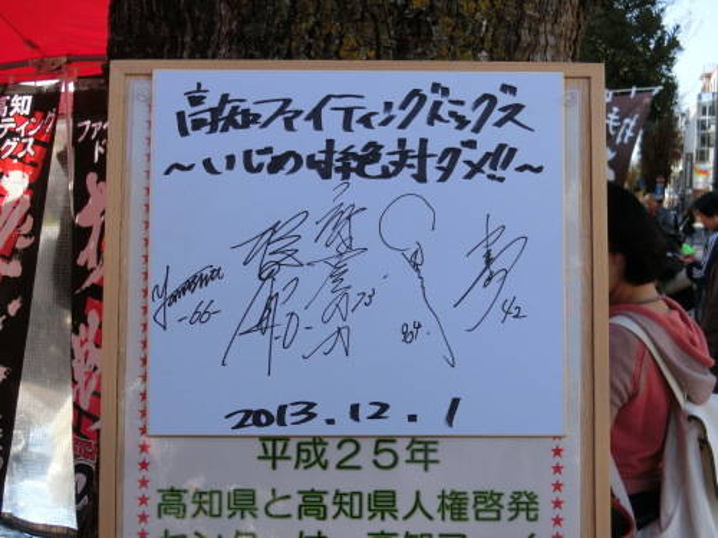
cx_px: 359
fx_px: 809
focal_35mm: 39
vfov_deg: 36.8
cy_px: 269
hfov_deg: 47.9
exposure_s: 1/320
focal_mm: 6.9
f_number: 4.1
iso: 80
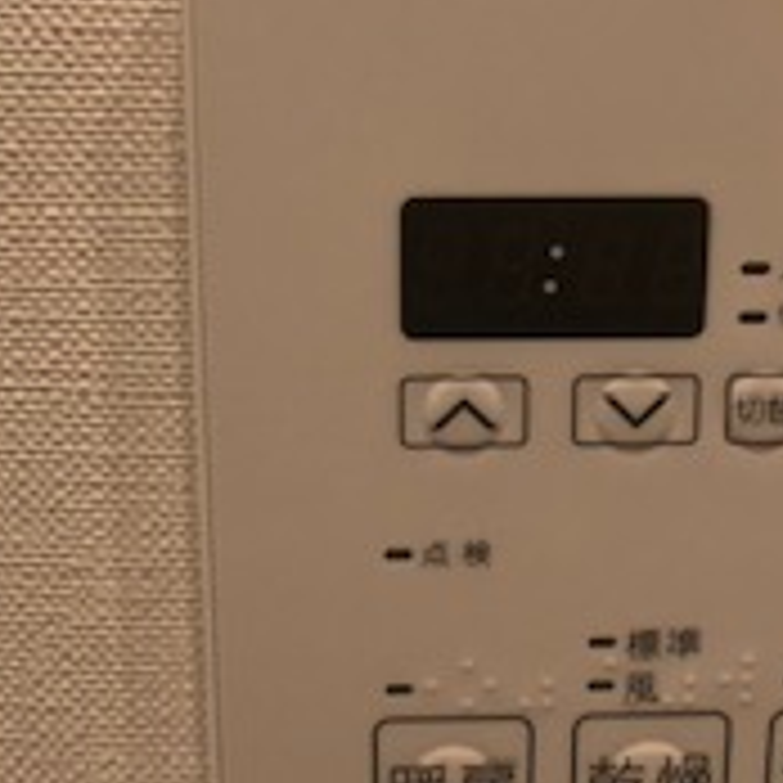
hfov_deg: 19.1
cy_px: 396
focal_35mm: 91
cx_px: 436
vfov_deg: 19.1
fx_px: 2329
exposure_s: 1/25
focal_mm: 3.99
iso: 32
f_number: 1.8
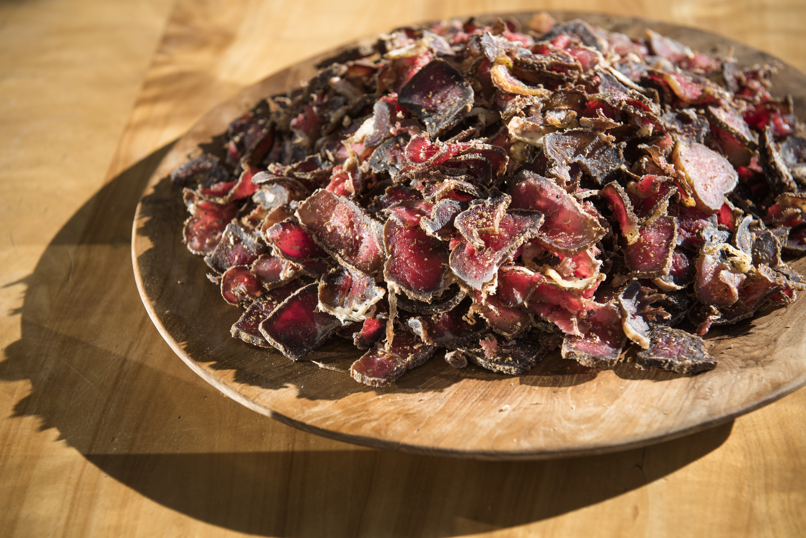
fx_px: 1568
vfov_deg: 19.5
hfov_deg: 28.8
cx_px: 403
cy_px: 269
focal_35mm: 70
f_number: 5.6
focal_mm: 70
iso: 50
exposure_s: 1/320
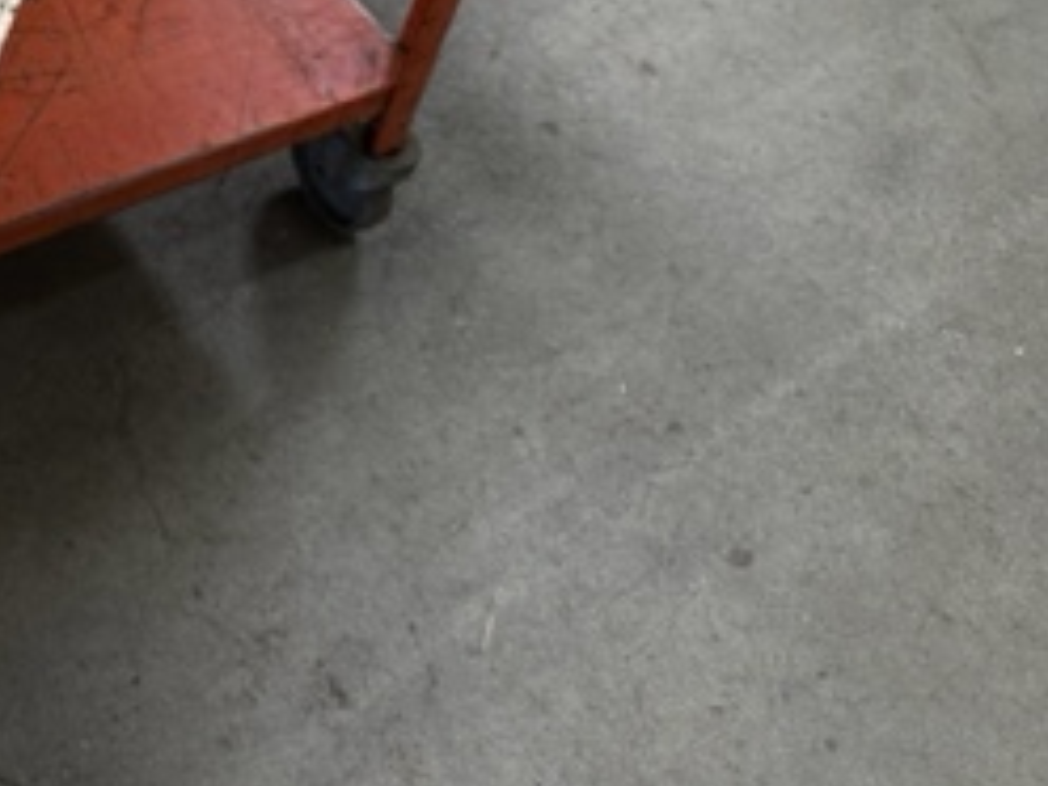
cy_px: -216
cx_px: -220
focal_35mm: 62
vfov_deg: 21.5
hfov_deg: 27.4
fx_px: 1877
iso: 80
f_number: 1.78
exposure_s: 1/121
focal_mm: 6.86
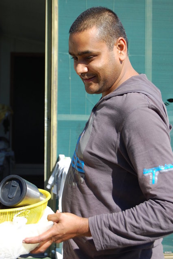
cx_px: 86
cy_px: 130
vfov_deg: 24.6
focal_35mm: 82
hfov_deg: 16.5
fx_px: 595
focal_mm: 55
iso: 200
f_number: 8
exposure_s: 1/250
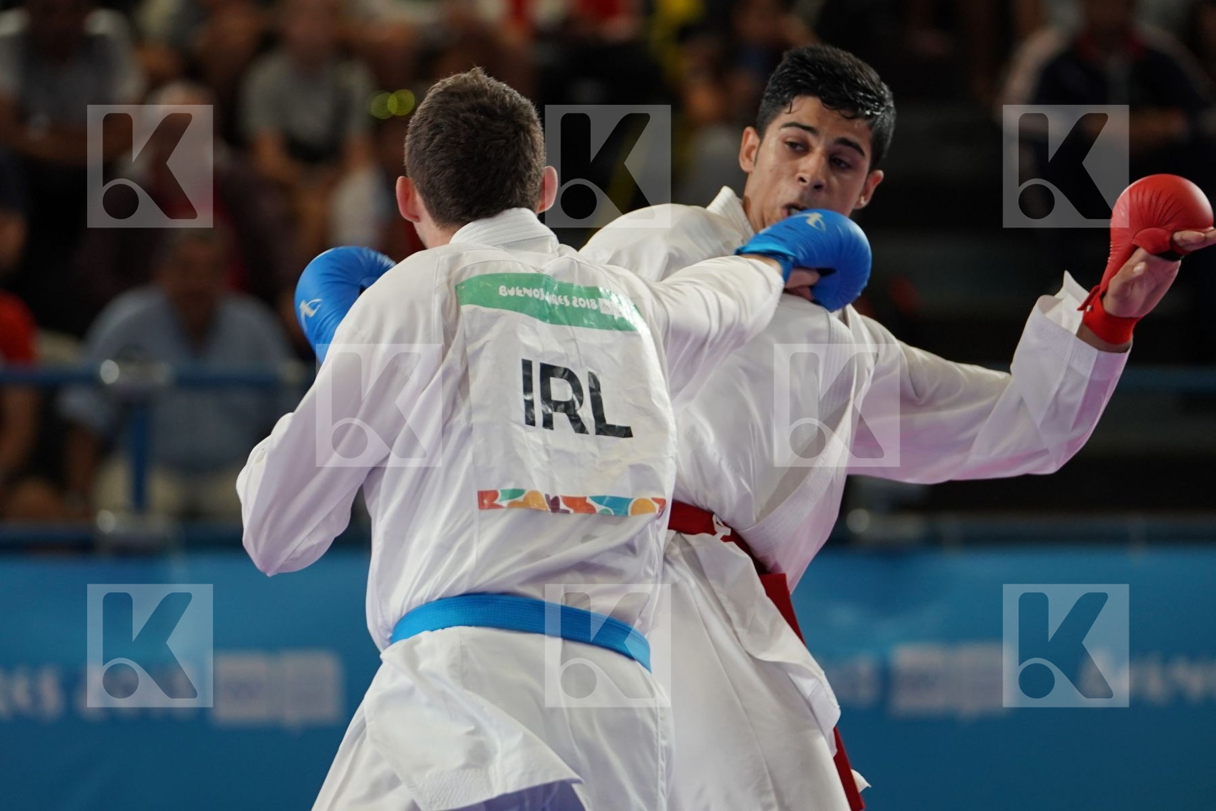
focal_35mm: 267
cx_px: 608
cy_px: 406
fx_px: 9018
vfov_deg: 5.1
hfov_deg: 7.7
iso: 1000
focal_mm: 178
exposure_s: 1/1000
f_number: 2.8
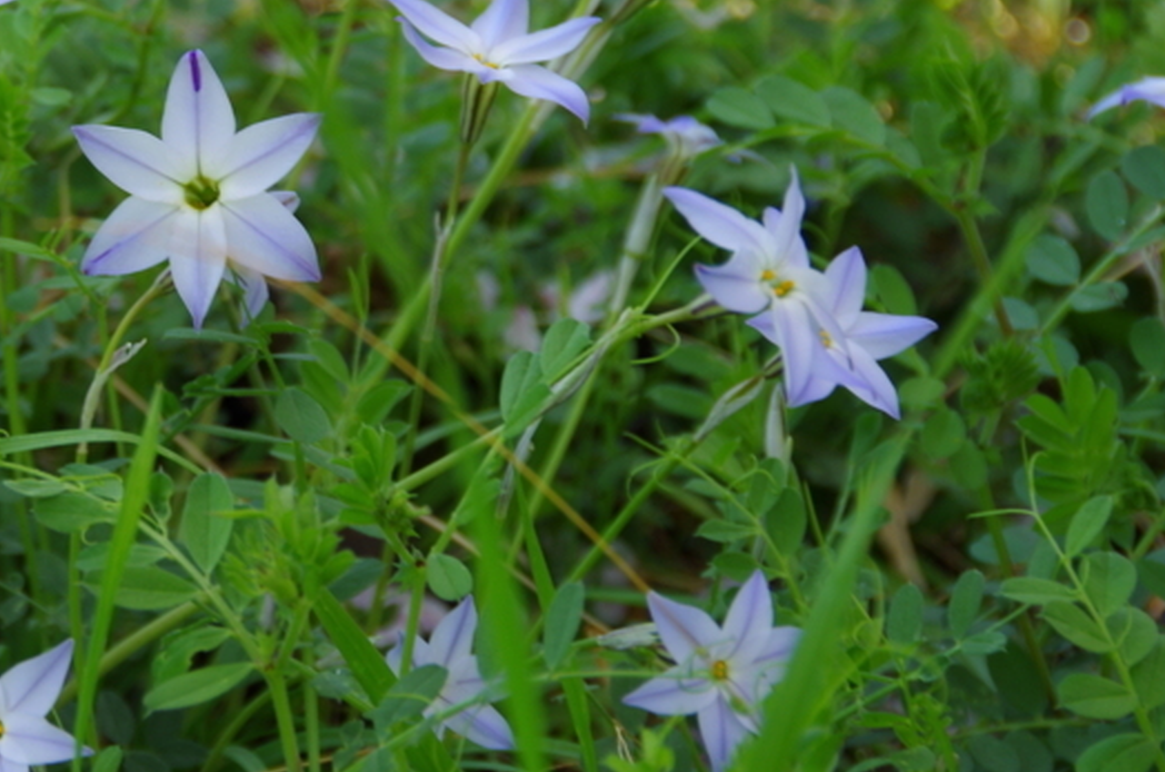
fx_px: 5683
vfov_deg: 7.8
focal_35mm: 176
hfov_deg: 11.6
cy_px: 243
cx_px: 38
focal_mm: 60
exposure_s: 1/125
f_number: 4.5
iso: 100
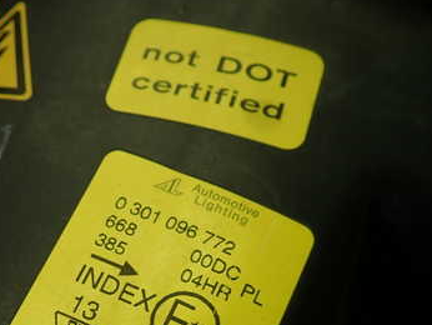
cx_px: 146
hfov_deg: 36.4
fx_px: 649
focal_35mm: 52
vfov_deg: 27.3
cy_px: 275
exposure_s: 1/80
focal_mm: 5.5
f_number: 2.3
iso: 100
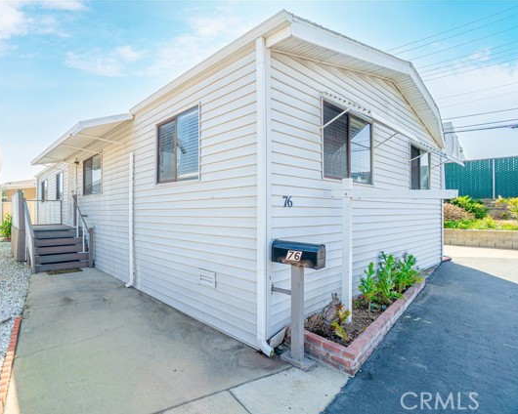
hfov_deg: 88.8
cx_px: 214
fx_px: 261
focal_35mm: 17
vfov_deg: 77.0
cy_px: 207
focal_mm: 10
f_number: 7.1
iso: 100
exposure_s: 1/200
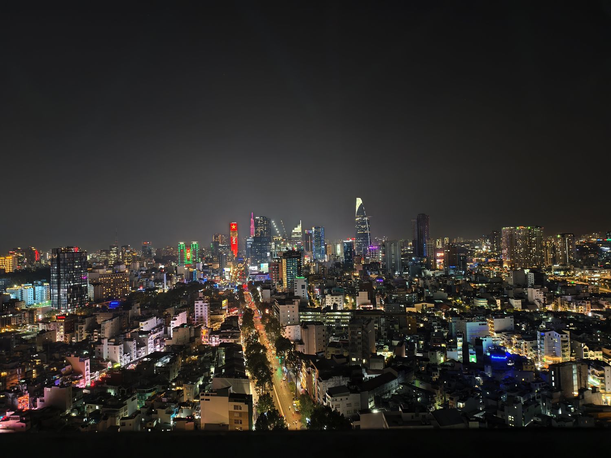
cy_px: 229
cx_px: 306
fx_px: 406
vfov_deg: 58.9
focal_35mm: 23
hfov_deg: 73.9
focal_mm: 6.54
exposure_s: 1/14.3
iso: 1600
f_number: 1.57
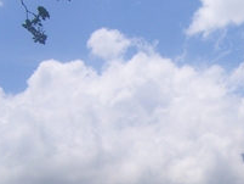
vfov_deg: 12.1
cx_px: 228
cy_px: 185
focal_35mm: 121
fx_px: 853
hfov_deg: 16.0
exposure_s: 1/400
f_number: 8
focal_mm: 7.9
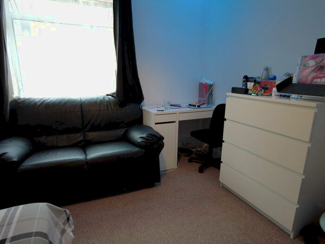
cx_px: 162
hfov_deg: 81.7
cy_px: 122
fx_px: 188
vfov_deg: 66.0
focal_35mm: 20
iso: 200
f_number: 1.8
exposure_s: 1/12.5
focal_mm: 4.4
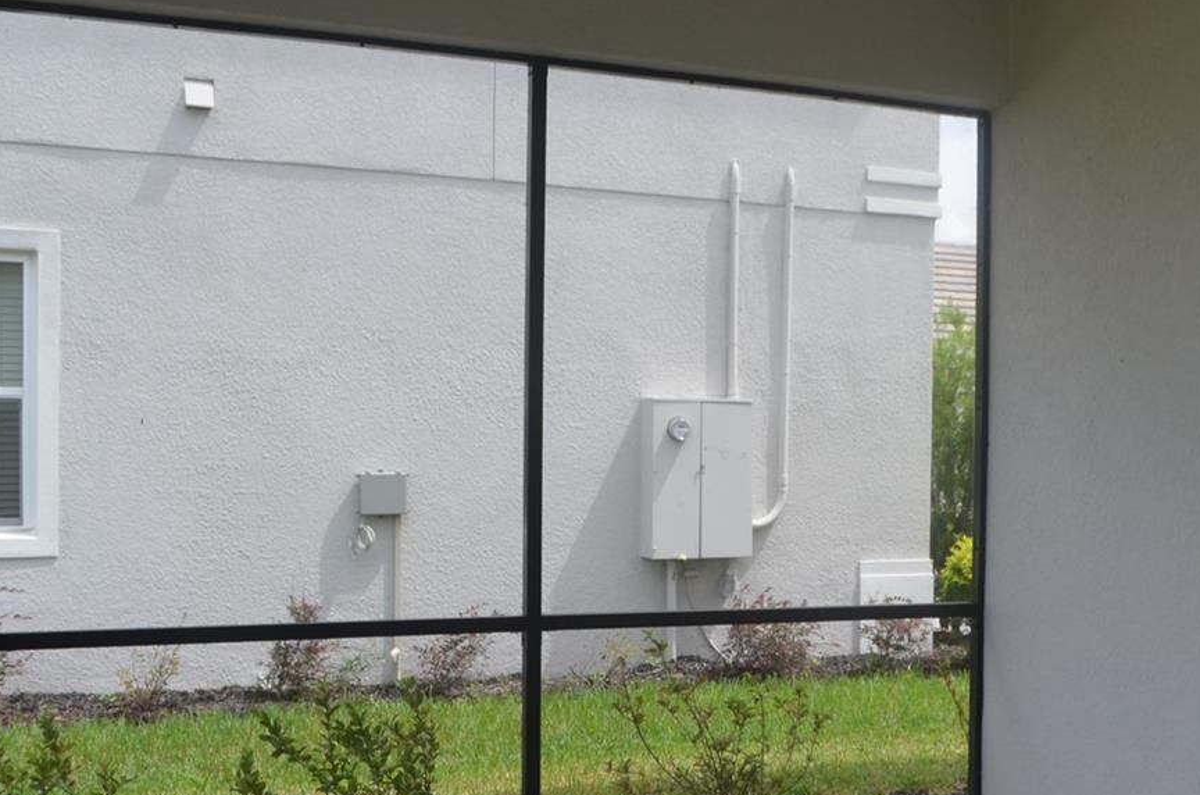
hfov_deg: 38.9
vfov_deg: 26.8
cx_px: 862
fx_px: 1663
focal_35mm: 50
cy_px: 484
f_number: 7.1
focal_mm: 18
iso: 200
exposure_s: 1/200
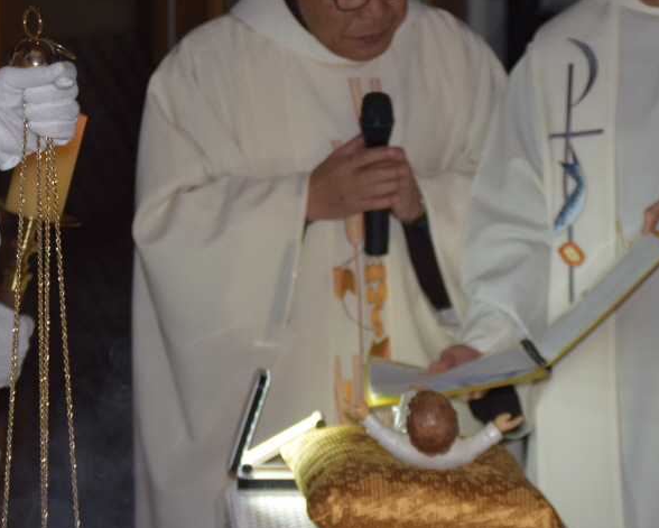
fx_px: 2631
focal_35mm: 135
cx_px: 364
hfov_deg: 14.3
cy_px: 236
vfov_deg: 11.5
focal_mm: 55
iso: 800
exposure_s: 1/60
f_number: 4
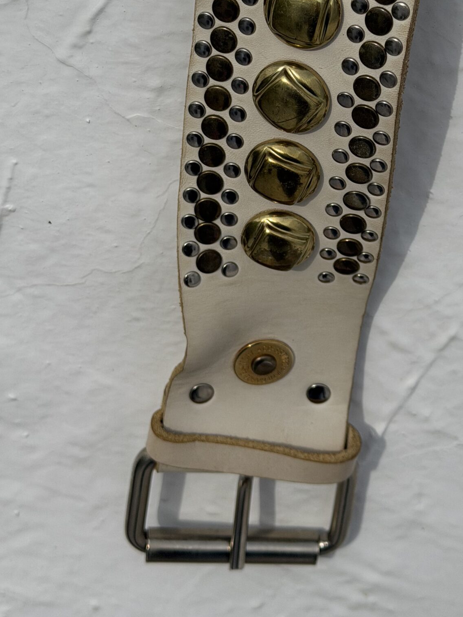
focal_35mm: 81
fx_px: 1444
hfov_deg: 18.1
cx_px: 319
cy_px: 113
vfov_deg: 23.7
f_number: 1.78
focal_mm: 6.76
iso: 64
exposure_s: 1/8772
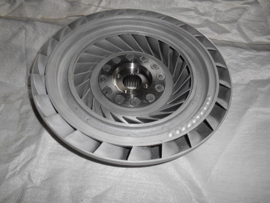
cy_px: 98
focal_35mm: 27
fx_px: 211
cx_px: 131
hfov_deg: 65.3
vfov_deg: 51.3
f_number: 3.4
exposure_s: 1/25
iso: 80
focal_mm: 4.7
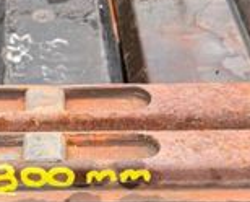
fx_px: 675
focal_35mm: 91
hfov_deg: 20.8
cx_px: 63
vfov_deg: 16.9
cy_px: 147
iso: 64
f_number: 1.78
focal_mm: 6.76
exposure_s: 1/121
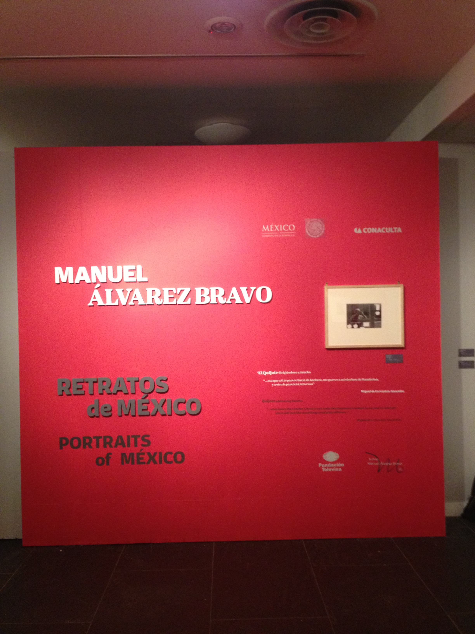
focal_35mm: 35
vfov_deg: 52.6
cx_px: 238
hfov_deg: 40.7
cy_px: 317
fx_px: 640
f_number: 2.4
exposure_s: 1/20
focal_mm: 4.28
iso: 250
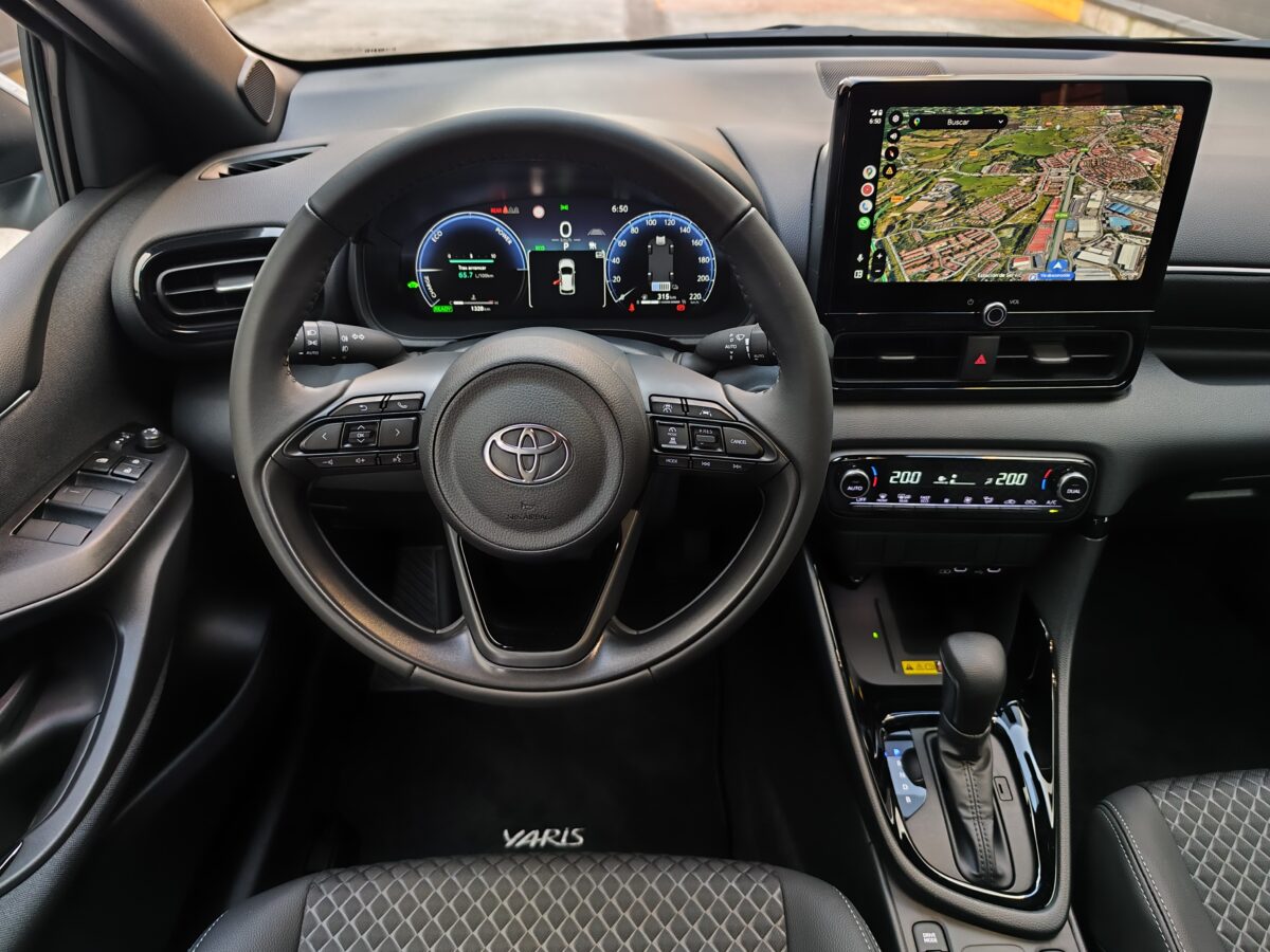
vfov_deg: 58.9
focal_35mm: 23
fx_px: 844
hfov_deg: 73.9
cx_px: 635
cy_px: 476
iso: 4766
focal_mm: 7.01
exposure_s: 1/33.3
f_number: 1.69
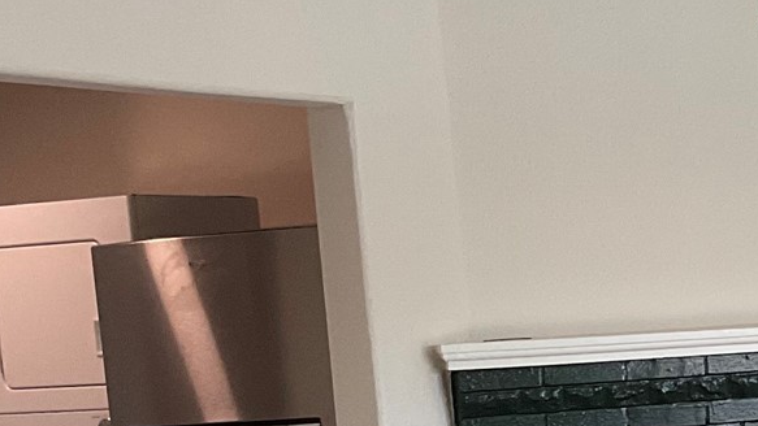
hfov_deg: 19.1
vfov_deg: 11.4
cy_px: 508
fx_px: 2090
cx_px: 973
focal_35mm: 104
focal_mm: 3
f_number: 1.8
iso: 64
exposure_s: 1/111
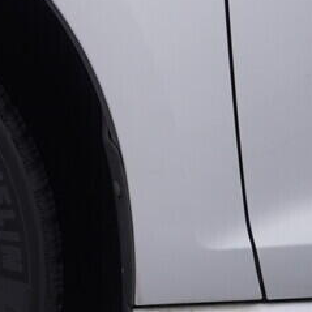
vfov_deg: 13.3
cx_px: -269
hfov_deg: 12.1
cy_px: 238
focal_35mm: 131
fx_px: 1336
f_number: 4
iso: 125
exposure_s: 1/80
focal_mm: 24
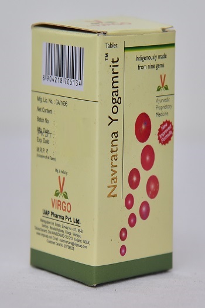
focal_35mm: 120
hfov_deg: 11.4
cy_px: 154
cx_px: 102
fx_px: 1026
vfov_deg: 17.1
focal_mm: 120
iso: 1600
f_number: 5
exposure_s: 1/200
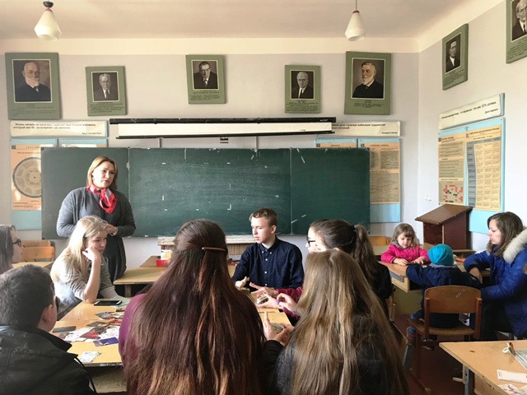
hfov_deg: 63.4
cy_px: 198
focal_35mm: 28
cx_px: 264
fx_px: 426
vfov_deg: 49.7
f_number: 1.8
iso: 40
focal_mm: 3.99
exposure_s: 1/25
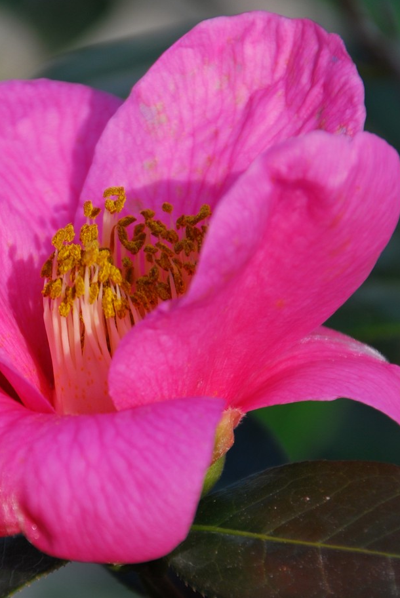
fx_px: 11440
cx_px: 95
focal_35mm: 688
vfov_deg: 3.0
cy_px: 342
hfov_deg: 2.0
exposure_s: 1/100
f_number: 8
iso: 100
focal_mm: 270
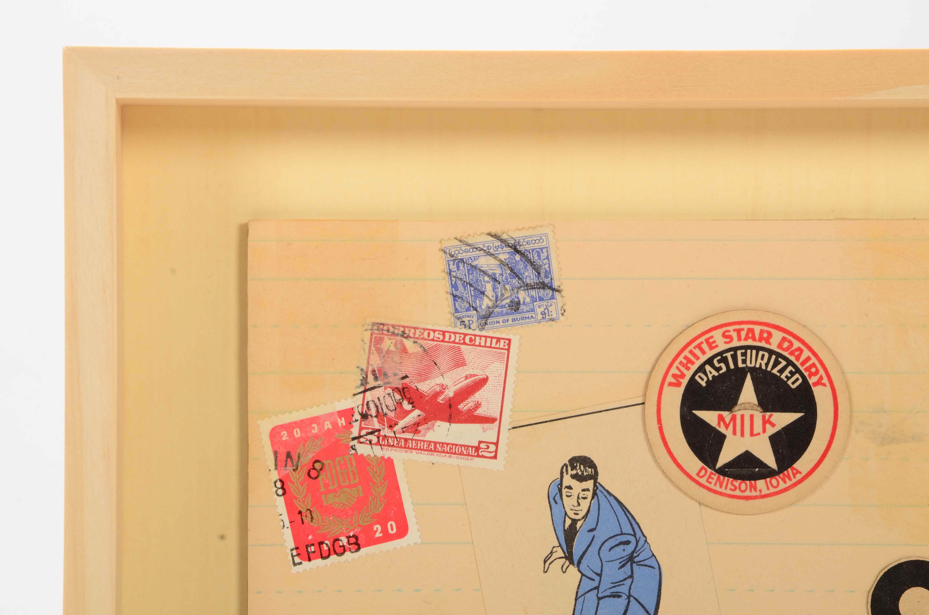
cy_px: 308
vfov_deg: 8.7
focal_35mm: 158
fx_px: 4056
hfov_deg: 13.1
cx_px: 464
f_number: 18
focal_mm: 105
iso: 200
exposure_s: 1/160
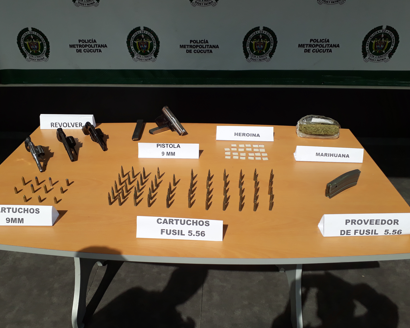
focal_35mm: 29
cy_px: 161
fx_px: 352
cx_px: 189
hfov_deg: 60.4
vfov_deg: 50.0
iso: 40
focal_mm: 3.6
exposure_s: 1/2545
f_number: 1.9
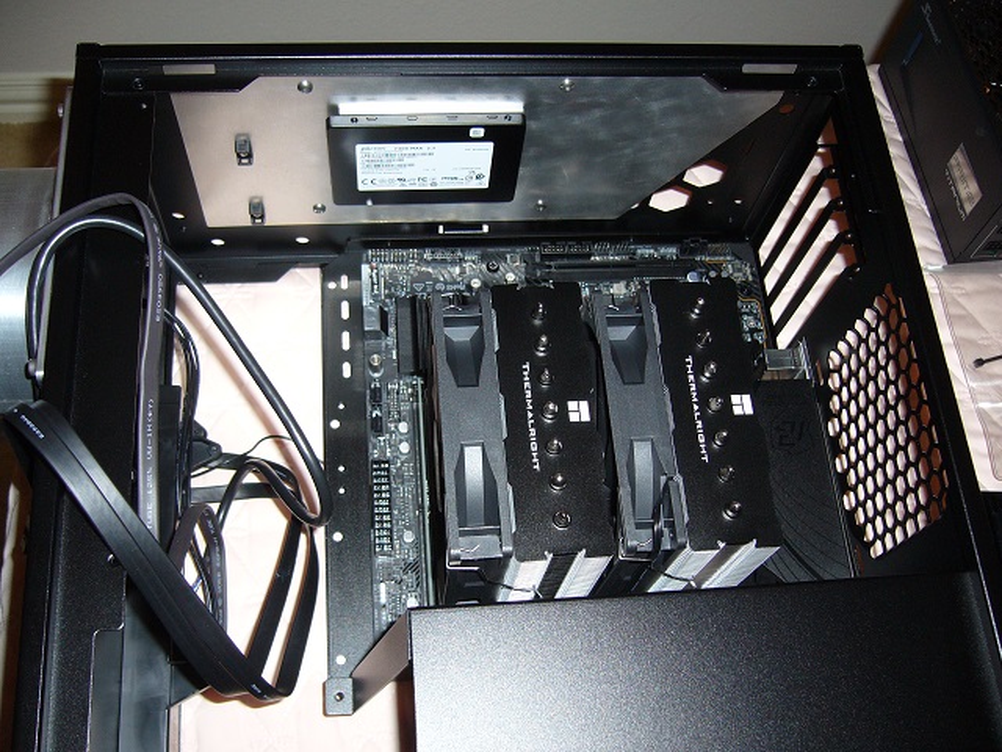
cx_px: 501
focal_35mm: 35
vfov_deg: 40.7
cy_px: 376
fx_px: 1013
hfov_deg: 52.6
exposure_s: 1/30
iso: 100
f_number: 2.8
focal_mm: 5.8
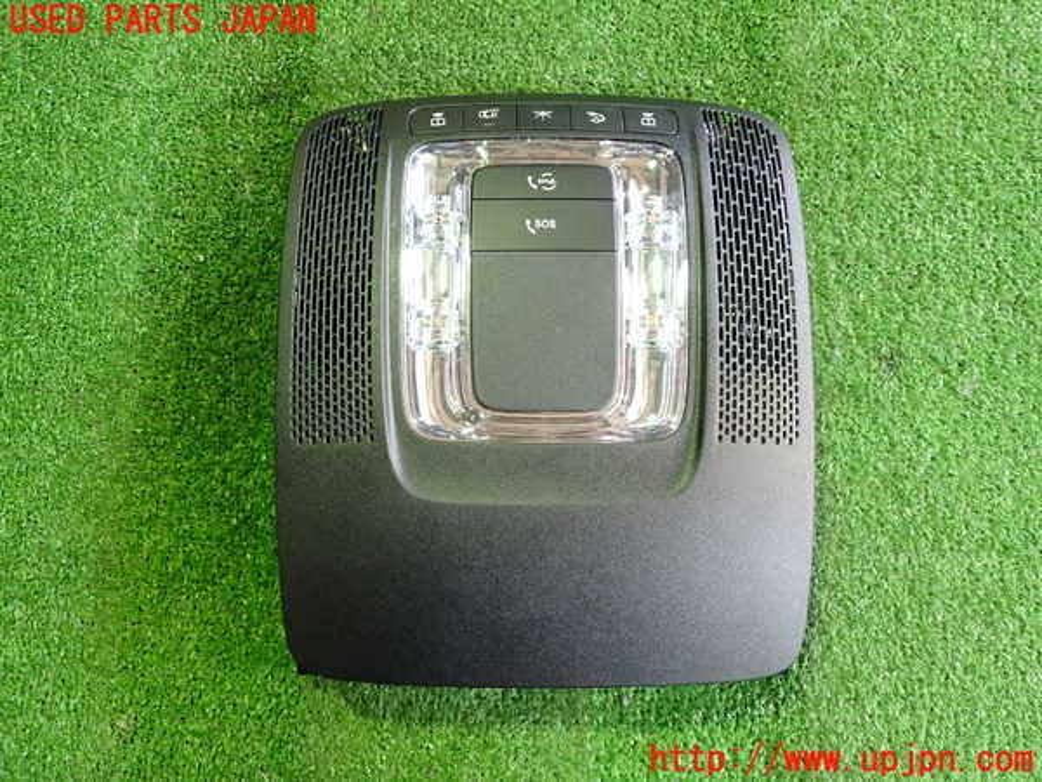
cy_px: 391
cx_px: 521
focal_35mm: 30
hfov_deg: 60.0
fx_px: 903
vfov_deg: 46.8
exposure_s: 1/30
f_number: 2.3
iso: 400
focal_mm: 5.4
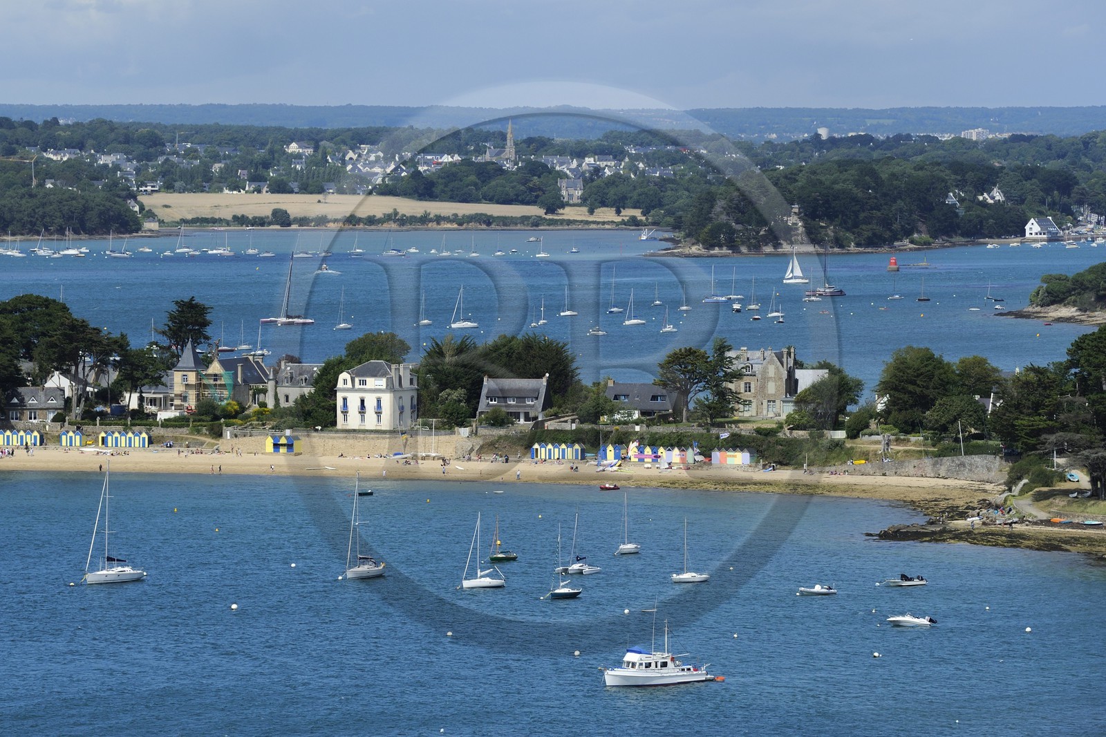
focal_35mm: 170
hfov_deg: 12.1
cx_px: 553
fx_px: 5221
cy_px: 368
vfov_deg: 8.1
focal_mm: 170
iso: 400
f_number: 9
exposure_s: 1/1250
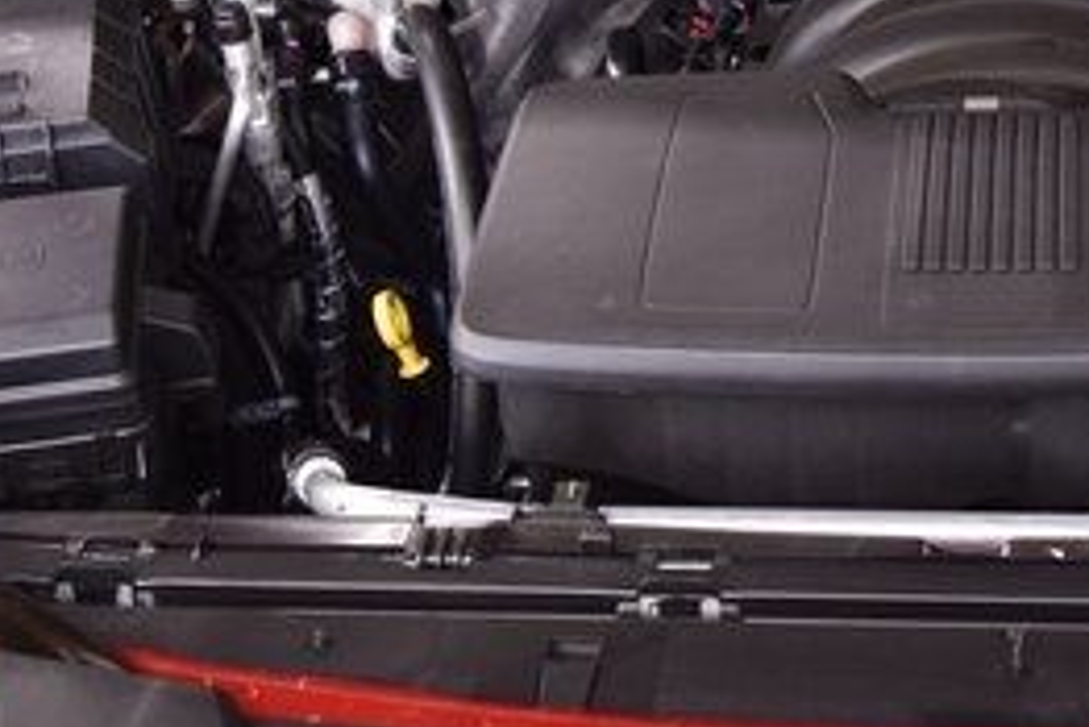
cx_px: 1018
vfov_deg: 15.4
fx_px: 2663
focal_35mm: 88
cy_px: 60
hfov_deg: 22.4
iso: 1600
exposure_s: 1/15
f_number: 5
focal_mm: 24
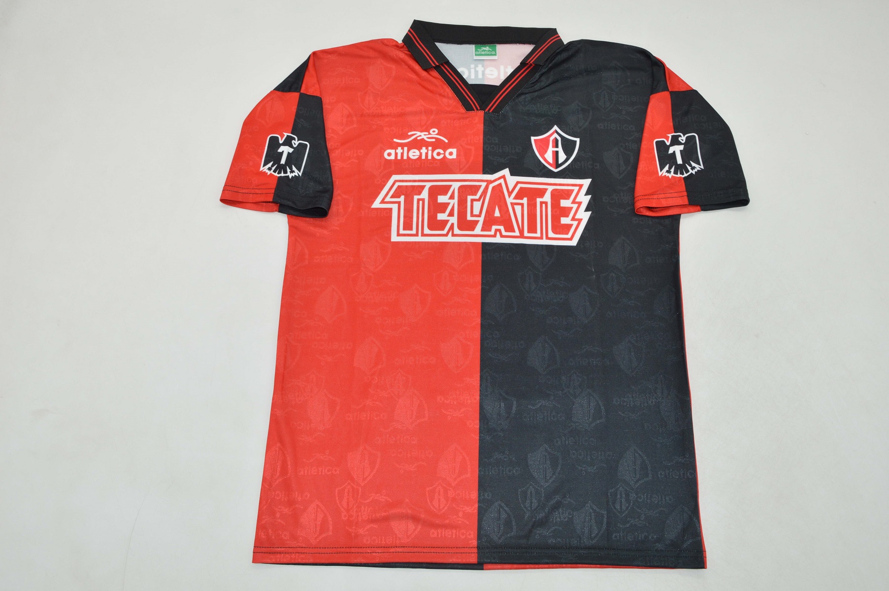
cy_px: 296
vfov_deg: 39.9
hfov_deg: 57.3
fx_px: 814
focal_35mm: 33
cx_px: 444
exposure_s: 1/200
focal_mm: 22
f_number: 8
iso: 400
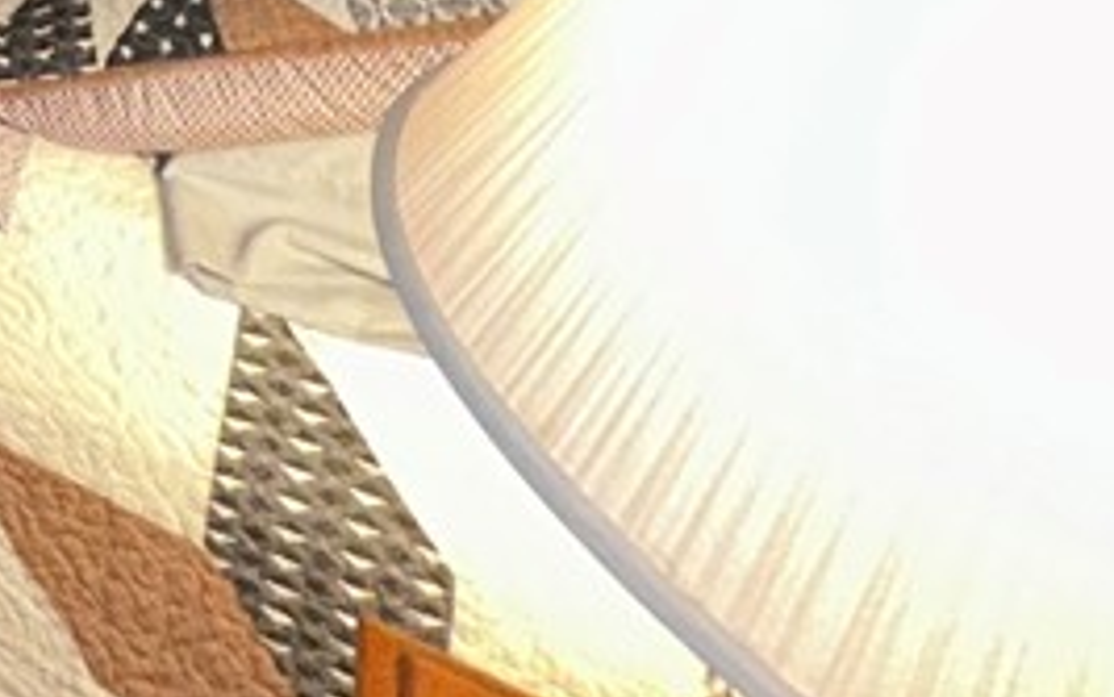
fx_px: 1731
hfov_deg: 22.9
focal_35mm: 57
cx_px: -814
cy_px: -889
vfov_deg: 15.3
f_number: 2.2
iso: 250
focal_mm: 2.22
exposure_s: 1/40
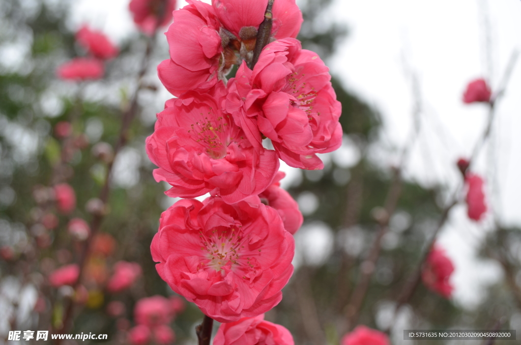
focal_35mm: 39
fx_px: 563
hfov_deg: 49.6
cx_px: 260
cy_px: 172
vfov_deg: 34.1
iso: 100
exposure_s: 1/200
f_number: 5.6
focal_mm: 26
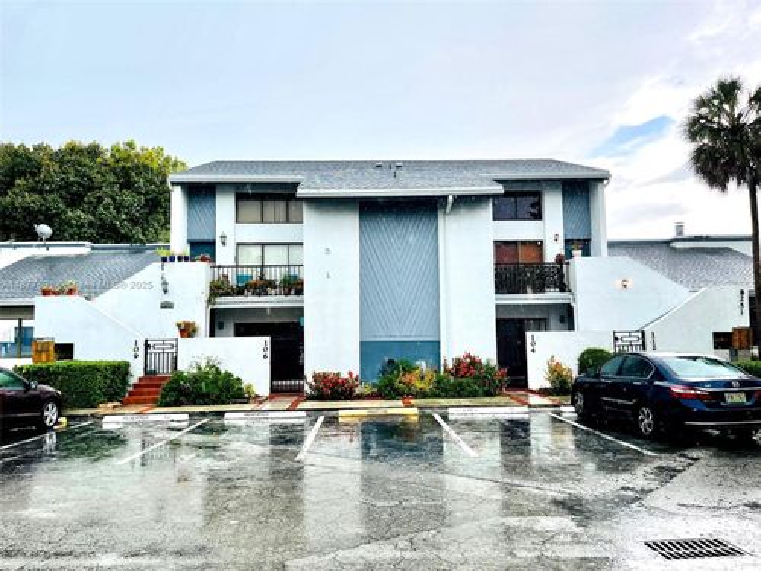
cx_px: 380
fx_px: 572
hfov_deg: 67.3
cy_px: 286
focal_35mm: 26
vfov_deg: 53.1
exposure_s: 1/824
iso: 50
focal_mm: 5.1
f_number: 1.6
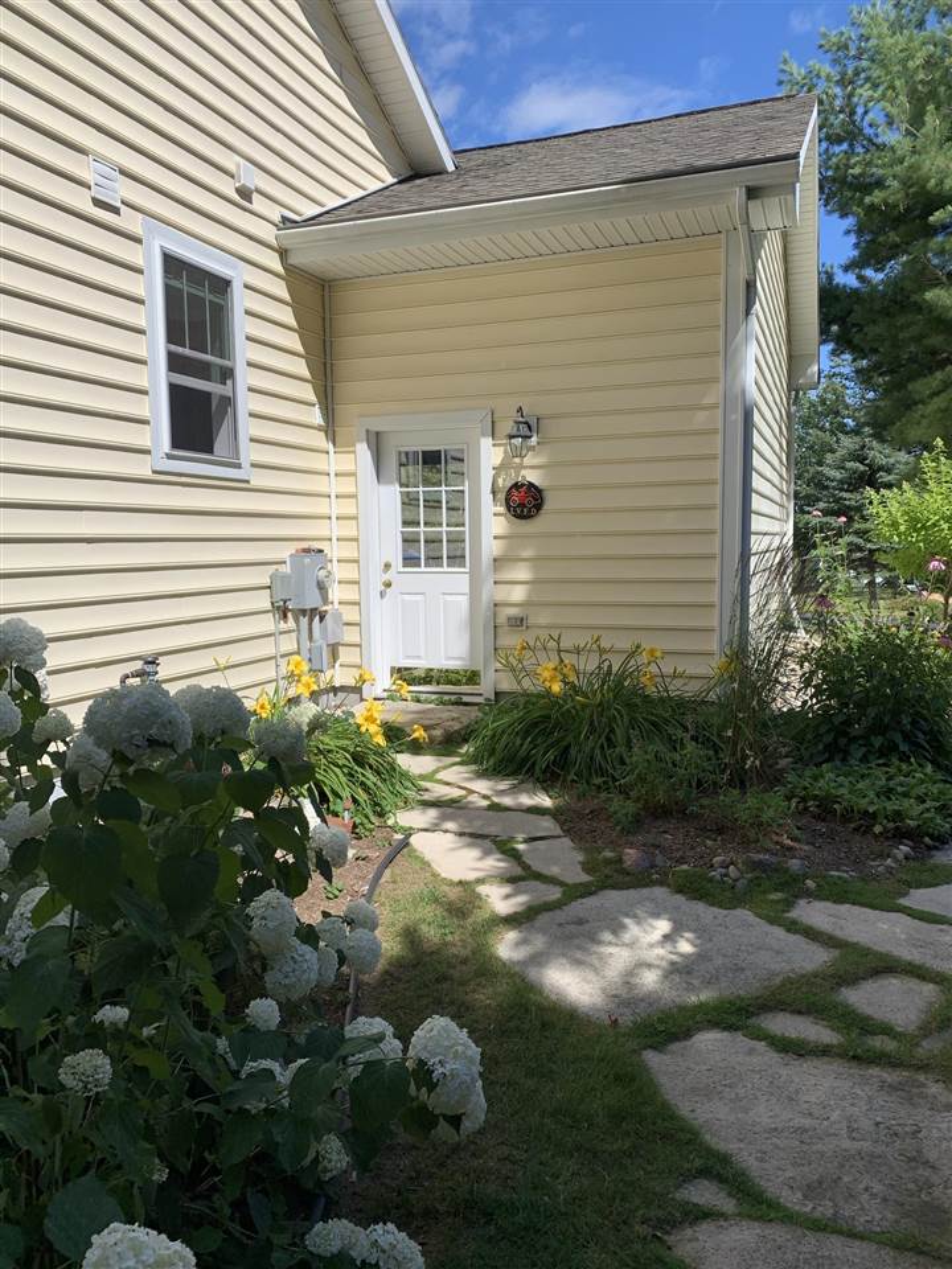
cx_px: 476
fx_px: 953
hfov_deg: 53.1
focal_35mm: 26
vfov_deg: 67.3
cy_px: 634
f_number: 1.8
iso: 25
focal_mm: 4.25
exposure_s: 1/2611
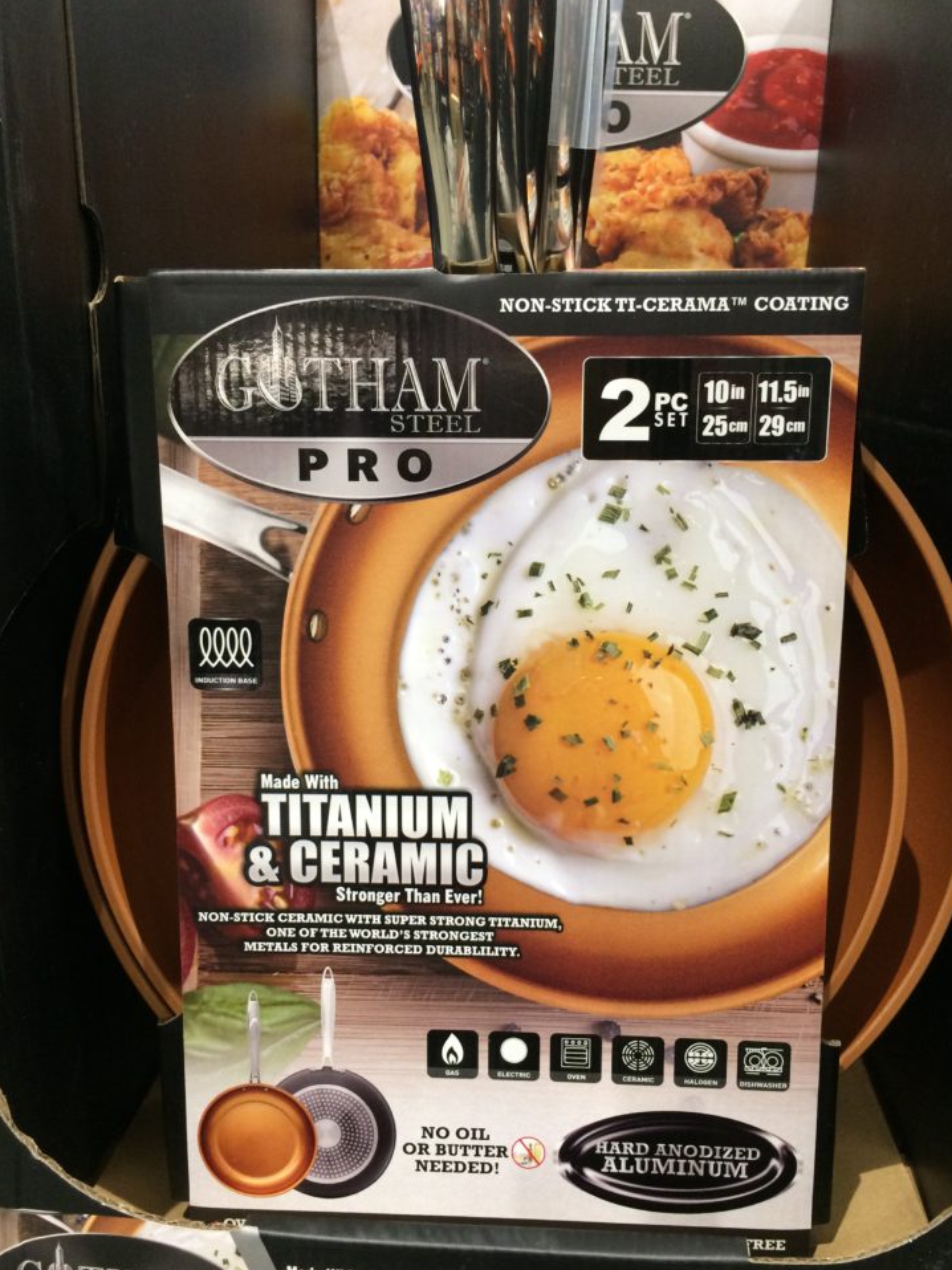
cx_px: 495
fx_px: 1137
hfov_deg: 45.4
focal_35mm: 31
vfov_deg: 58.4
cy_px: 647
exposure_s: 1/33
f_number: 2.2
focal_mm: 4.15
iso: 200
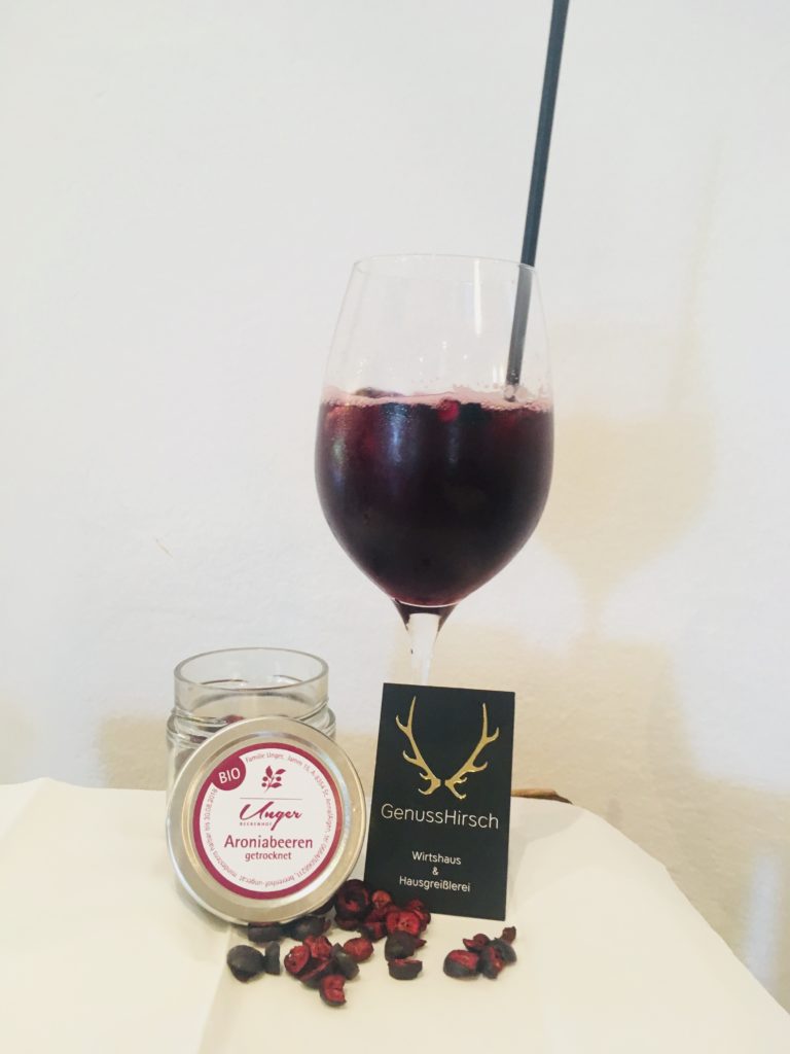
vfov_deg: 61.7
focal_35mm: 29
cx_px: 395
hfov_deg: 48.2
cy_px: 527
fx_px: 882
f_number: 2.2
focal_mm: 4.15
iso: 100
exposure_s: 1/33
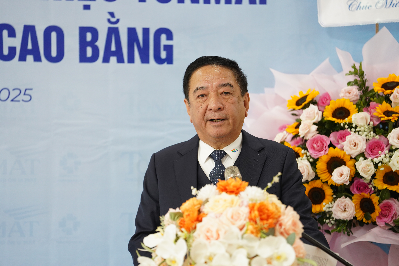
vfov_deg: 6.9
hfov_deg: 10.4
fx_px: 2194
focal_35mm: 198
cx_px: 200
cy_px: 133
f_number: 3.2
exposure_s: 1/80
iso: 1250
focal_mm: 198
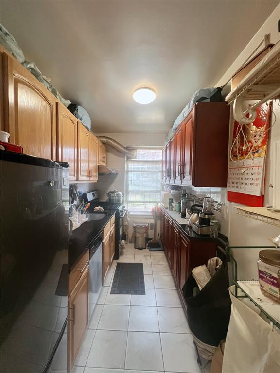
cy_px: 186
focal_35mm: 13
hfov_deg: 89.9
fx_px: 140
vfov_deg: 106.2
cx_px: 140
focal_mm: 1.57
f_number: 1.8
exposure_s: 1/60
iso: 200
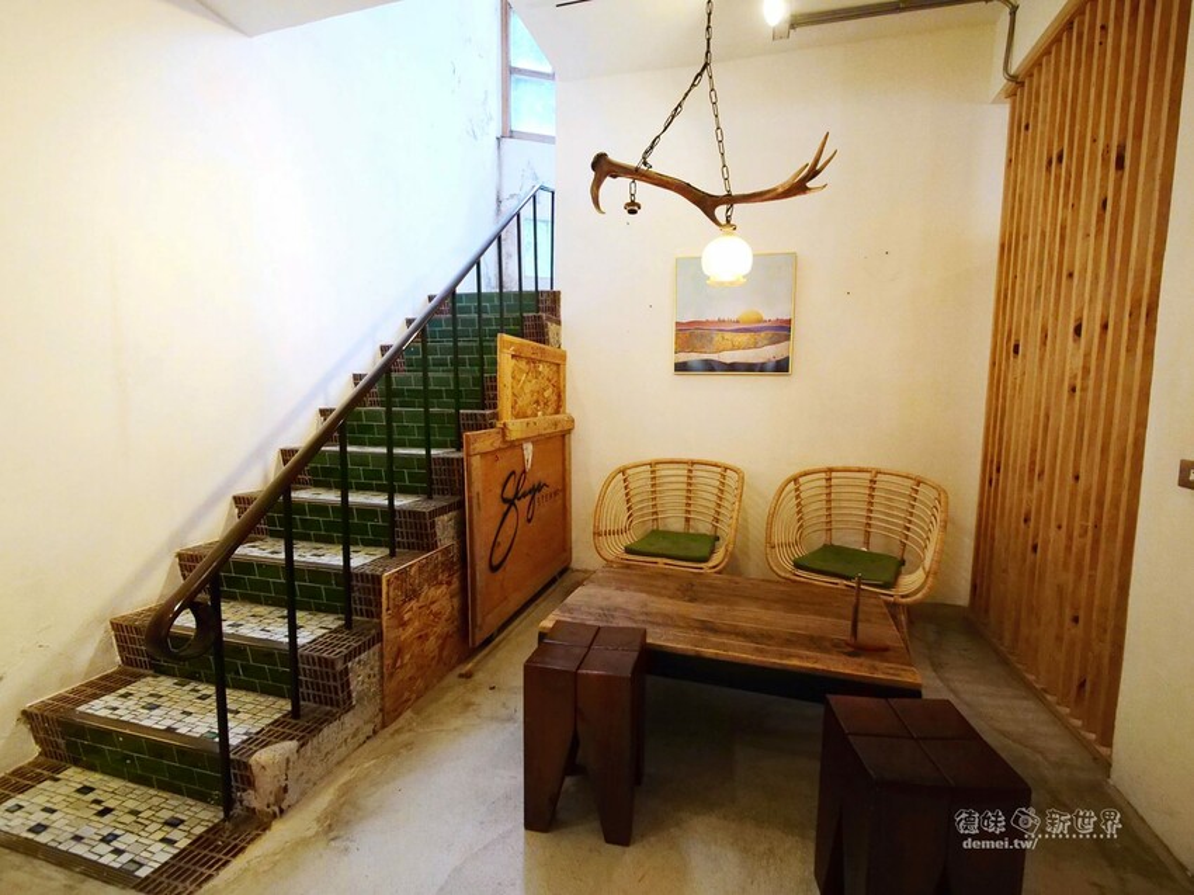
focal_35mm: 14
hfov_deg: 102.1
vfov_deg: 85.6
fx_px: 483
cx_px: 597
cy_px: 448
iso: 3200
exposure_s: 1/60
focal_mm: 7
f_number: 4
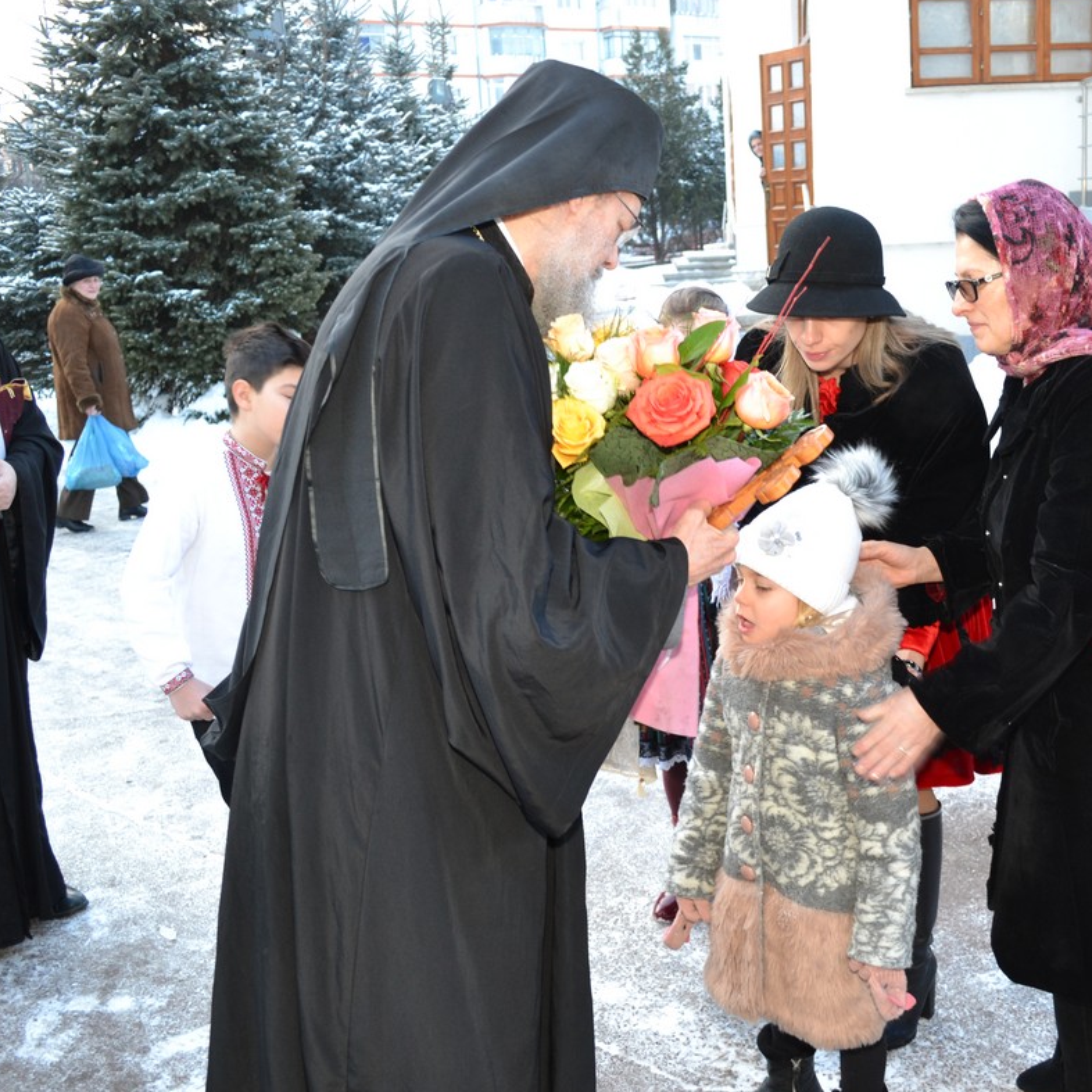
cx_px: 692
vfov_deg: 47.2
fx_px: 1249
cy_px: 548
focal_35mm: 35
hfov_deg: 46.7
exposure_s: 1/80
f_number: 4.5
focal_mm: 18
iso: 400
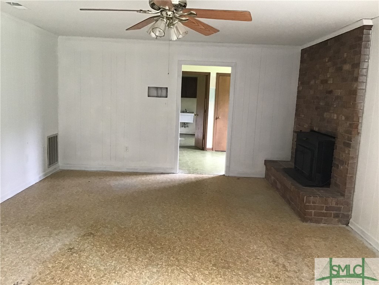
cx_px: 190
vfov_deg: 45.4
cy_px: 142
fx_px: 339
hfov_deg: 58.4
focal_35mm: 31
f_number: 2.4
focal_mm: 3.3
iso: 200
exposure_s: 1/30
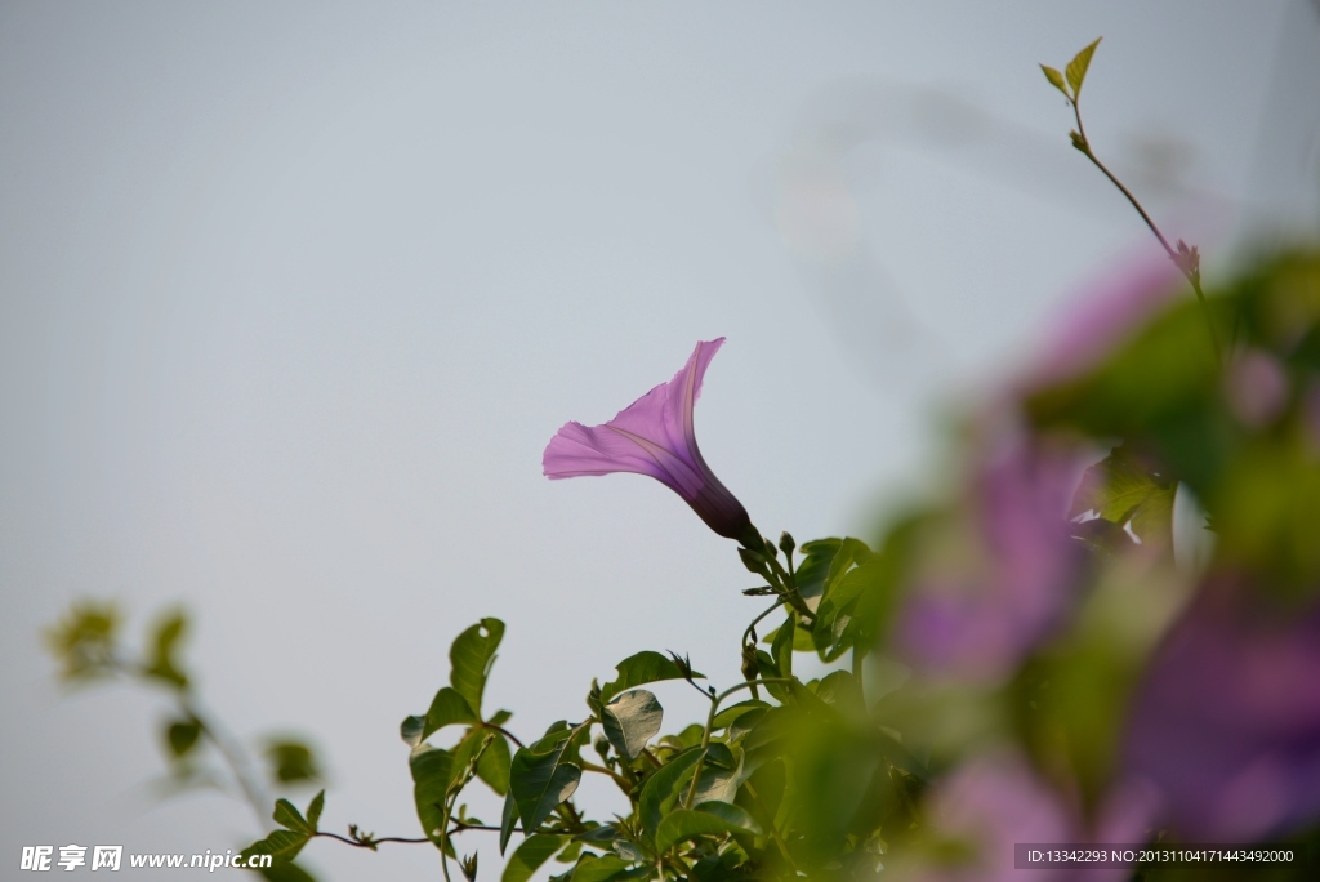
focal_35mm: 300
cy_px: 441
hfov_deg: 6.9
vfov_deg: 4.6
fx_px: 11006
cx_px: 660
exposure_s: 1/800
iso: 100
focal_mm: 300
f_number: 5.6
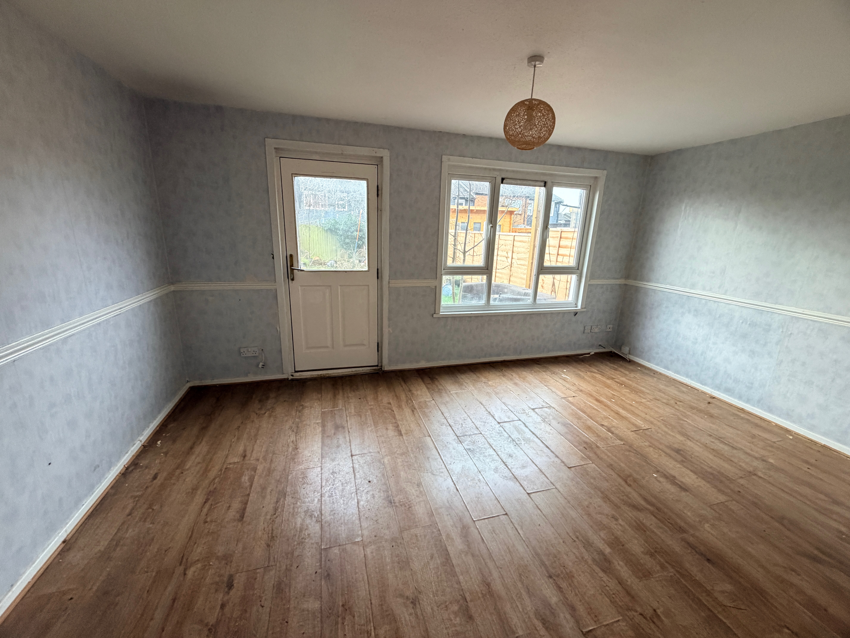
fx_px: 344
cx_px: 425
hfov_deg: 102.1
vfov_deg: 85.7
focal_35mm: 14
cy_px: 319
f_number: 2.2
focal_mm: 2.22
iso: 320
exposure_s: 1/81
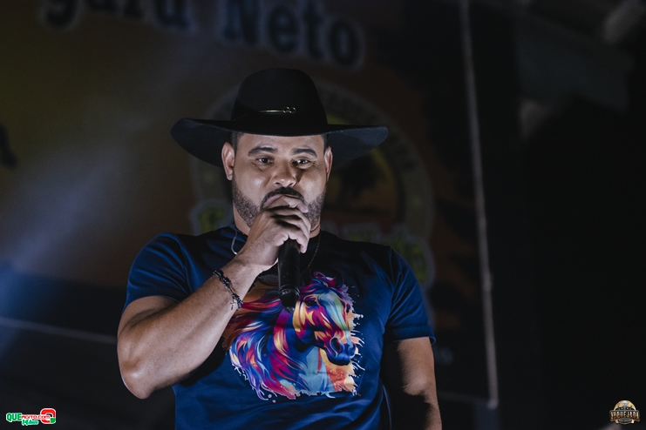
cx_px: 323
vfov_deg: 13.0
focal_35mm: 105
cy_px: 215
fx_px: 1884
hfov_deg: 19.5
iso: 2500
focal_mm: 70
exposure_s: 1/500
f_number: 2.8
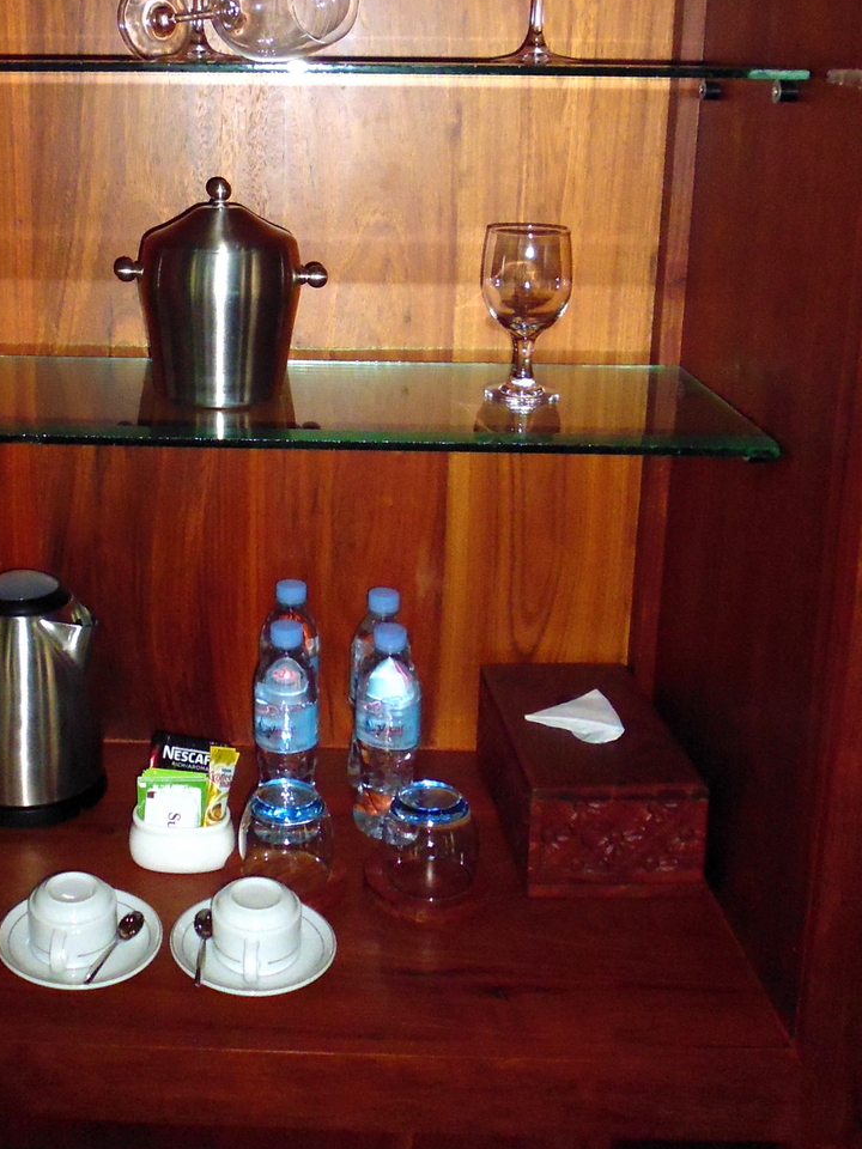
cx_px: 201
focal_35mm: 40
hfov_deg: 35.1
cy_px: 336
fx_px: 1328
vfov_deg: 45.7
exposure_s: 1/250
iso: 400
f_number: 2.8
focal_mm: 4.3
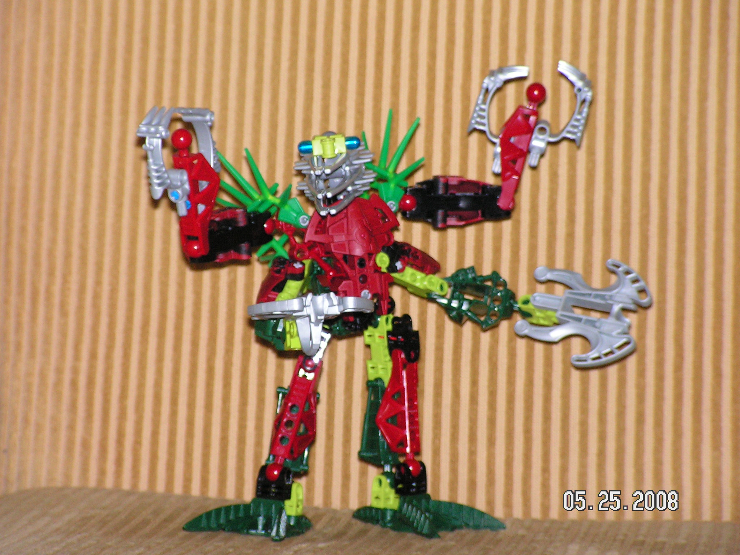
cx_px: 370
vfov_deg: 8.5
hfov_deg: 11.3
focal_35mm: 175
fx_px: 3741
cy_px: 278
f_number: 3.4
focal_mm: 29.3
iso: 200
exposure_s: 1/200
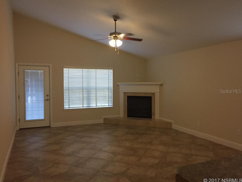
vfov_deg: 48.2
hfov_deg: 61.7
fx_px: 203
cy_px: 91
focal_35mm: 29
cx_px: 121
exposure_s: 1/30
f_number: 2.2
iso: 125
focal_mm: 4.15
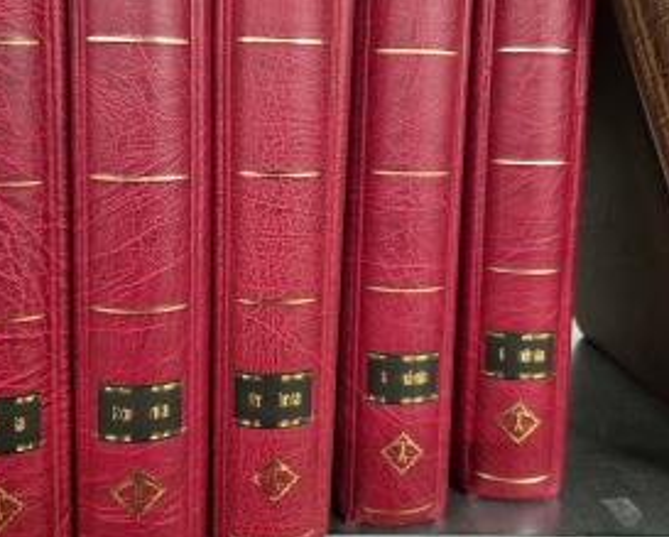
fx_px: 733
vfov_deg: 39.7
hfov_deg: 49.0
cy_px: 177
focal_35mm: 37
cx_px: 323
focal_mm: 5.4
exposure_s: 1/100
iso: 1600
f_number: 1.8
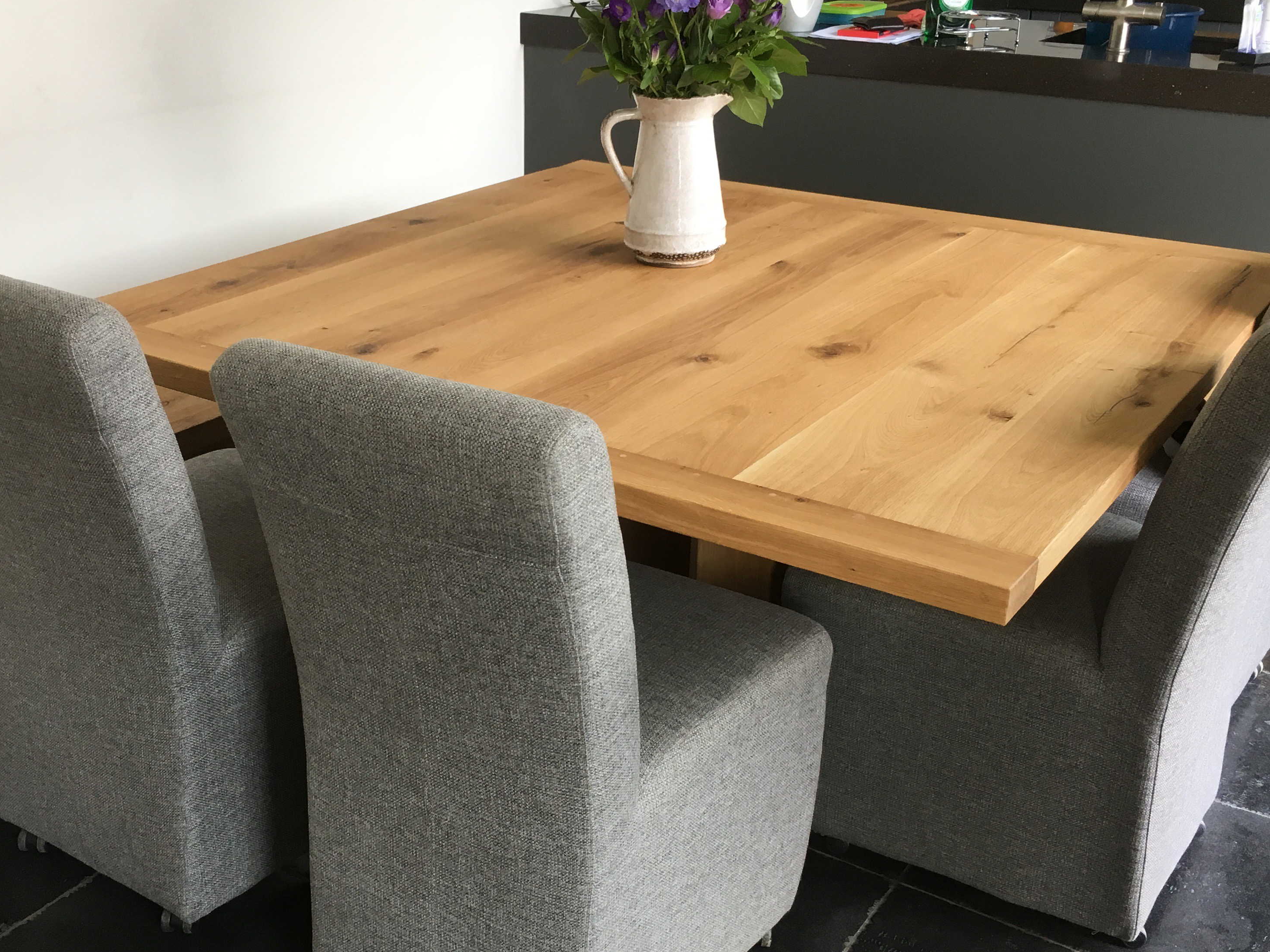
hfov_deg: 46.8
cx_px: 589
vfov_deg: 35.9
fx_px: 1467
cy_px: 547
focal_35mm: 40
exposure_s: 1/33
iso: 25
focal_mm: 4.15
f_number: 2.2
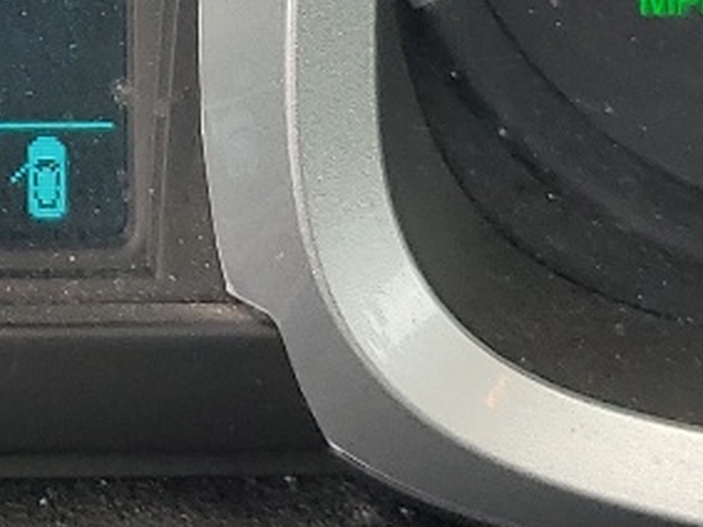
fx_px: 2984
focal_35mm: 147
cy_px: -380
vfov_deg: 9.6
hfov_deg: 13.2
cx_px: -89
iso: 50
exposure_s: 1/270
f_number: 1.5
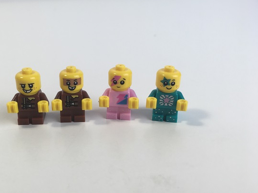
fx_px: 276
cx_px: 96
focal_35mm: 37
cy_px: 101
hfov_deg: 49.7
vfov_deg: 38.6
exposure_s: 1/100
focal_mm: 4.15
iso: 32
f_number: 2.2
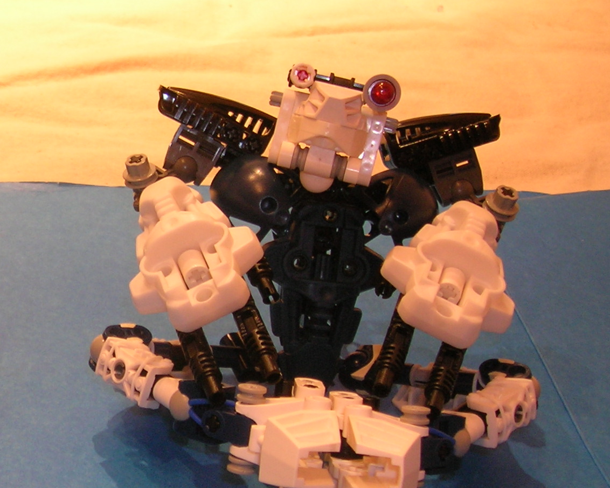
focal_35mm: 67
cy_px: 283
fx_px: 1210
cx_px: 4
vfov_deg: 22.8
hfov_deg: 26.8
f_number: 2.9
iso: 78
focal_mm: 5.7
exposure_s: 1/4.3
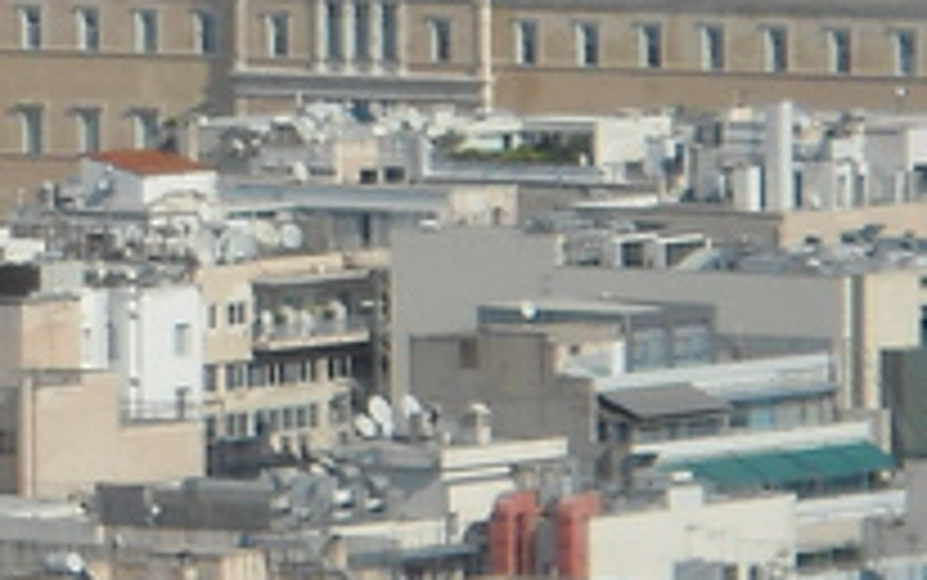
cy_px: 211
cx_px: -234
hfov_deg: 6.0
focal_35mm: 346
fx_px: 8746
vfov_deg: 3.8
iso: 80
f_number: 5.9
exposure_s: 1/640
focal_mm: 18.8
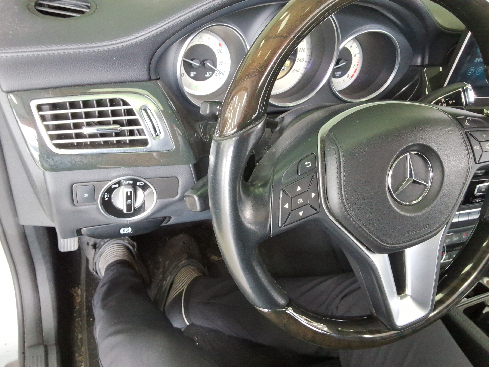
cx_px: 244
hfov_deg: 63.4
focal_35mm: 28
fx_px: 396
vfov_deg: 49.7
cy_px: 184
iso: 120
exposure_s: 1/40
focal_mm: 2.91
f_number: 1.9
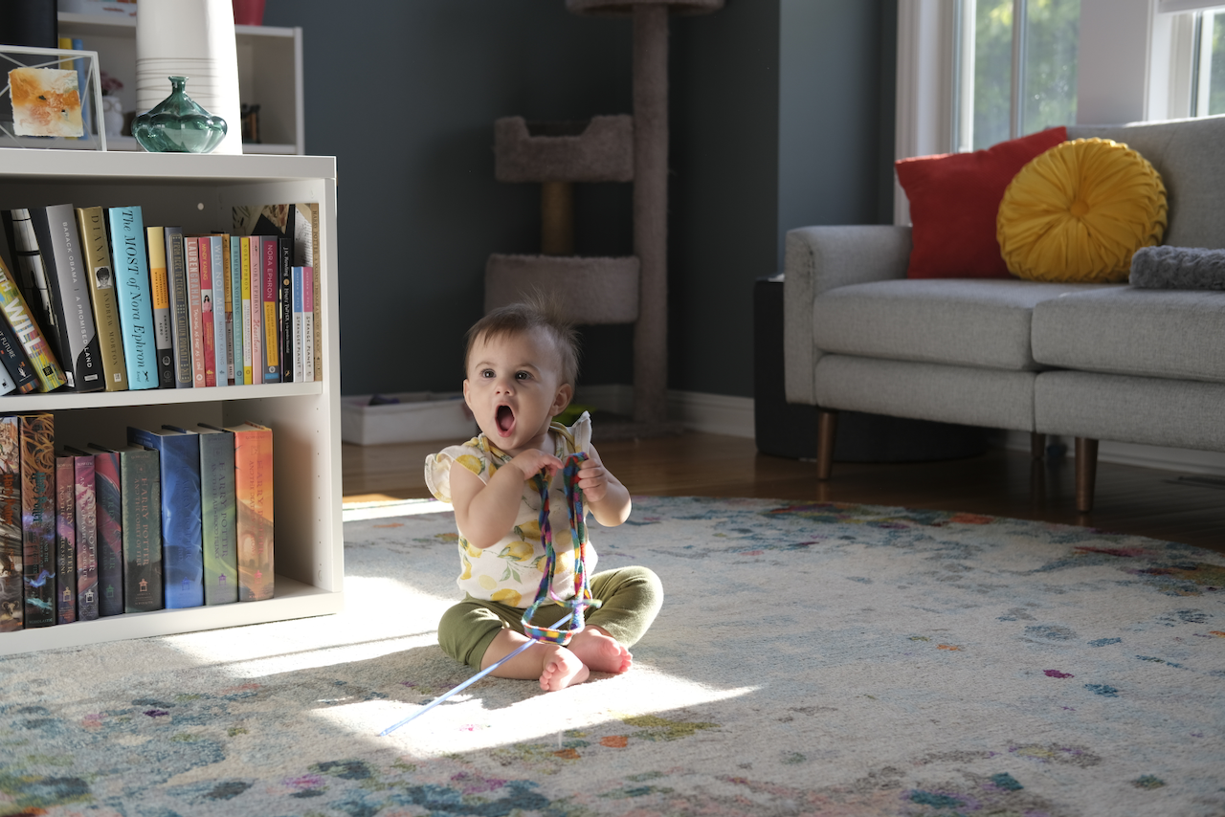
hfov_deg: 37.5
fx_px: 1804
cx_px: 612
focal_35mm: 53
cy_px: 408
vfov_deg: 25.5
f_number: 3.2
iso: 160
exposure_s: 1/200
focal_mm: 35
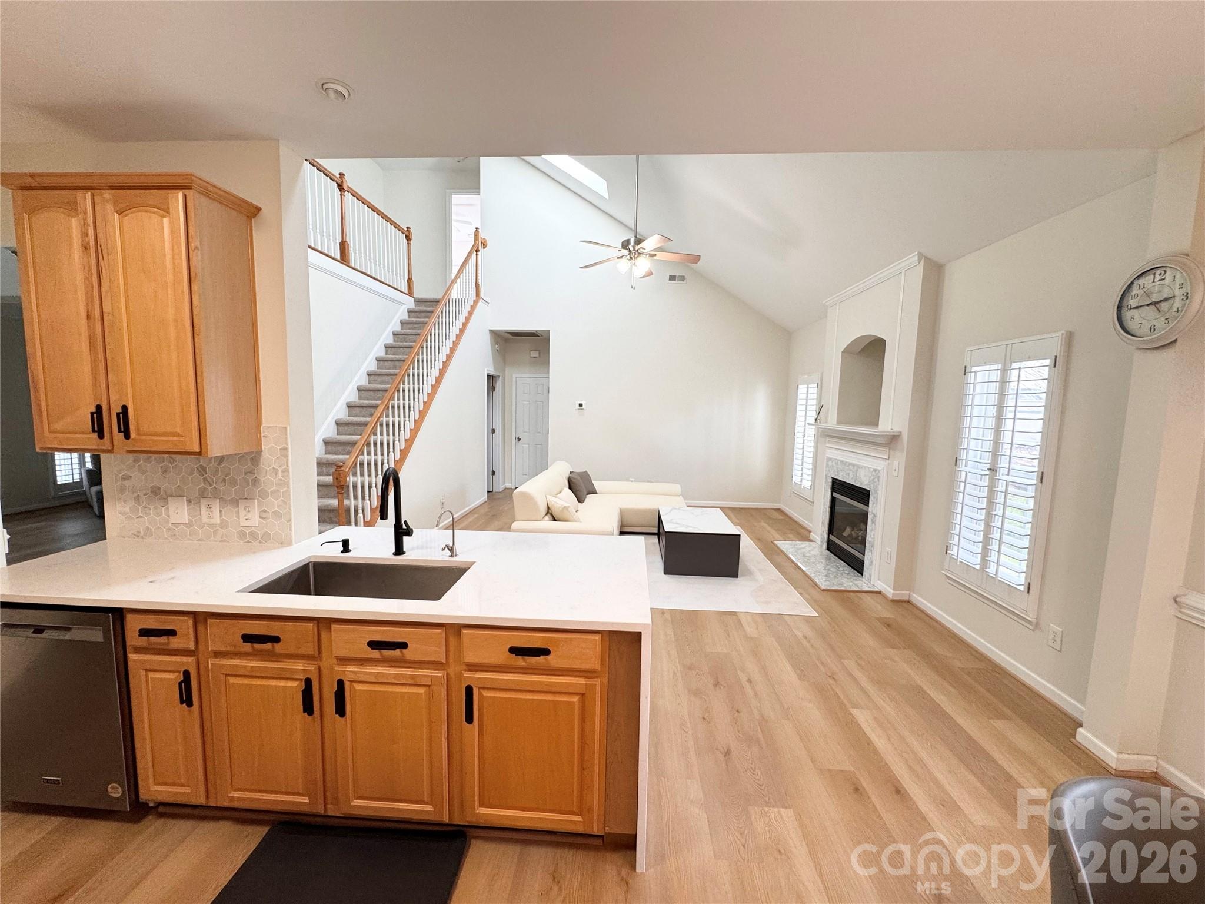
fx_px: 487
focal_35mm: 14
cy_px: 452
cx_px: 602
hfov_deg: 102.1
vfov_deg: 85.7
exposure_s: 1/120
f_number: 2.2
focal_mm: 2.22
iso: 125
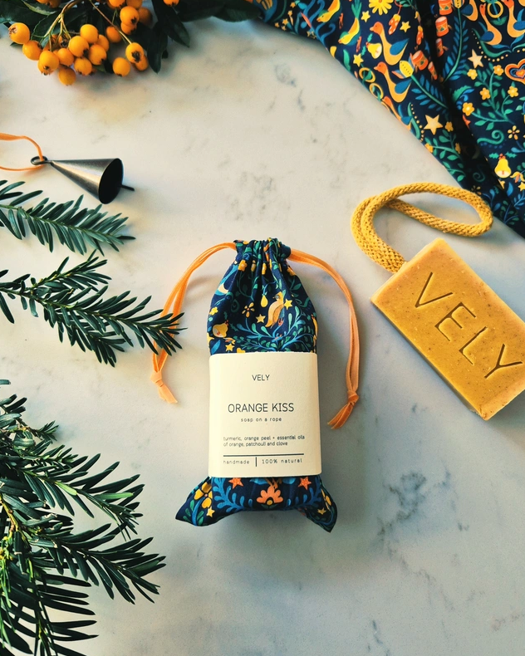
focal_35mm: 25
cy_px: 347
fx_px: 486
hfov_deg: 56.8
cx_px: 265
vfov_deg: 68.0
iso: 200
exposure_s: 1/100
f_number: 1.8
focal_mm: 5.4
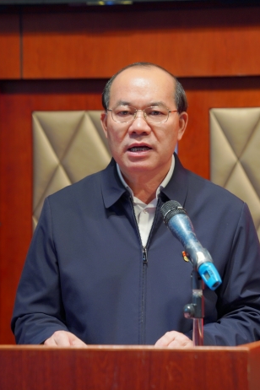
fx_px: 1148
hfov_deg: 12.9
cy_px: 194
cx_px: 138
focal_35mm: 106
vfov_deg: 19.3
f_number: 3.2
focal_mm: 70
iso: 500
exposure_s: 1/100
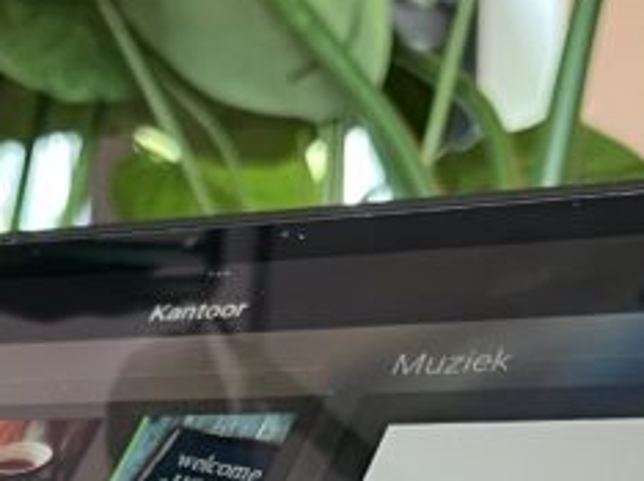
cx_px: 198
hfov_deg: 17.2
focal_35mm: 114
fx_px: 2119
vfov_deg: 12.3
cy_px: 728
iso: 200
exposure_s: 1/50
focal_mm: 5.1
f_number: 1.6
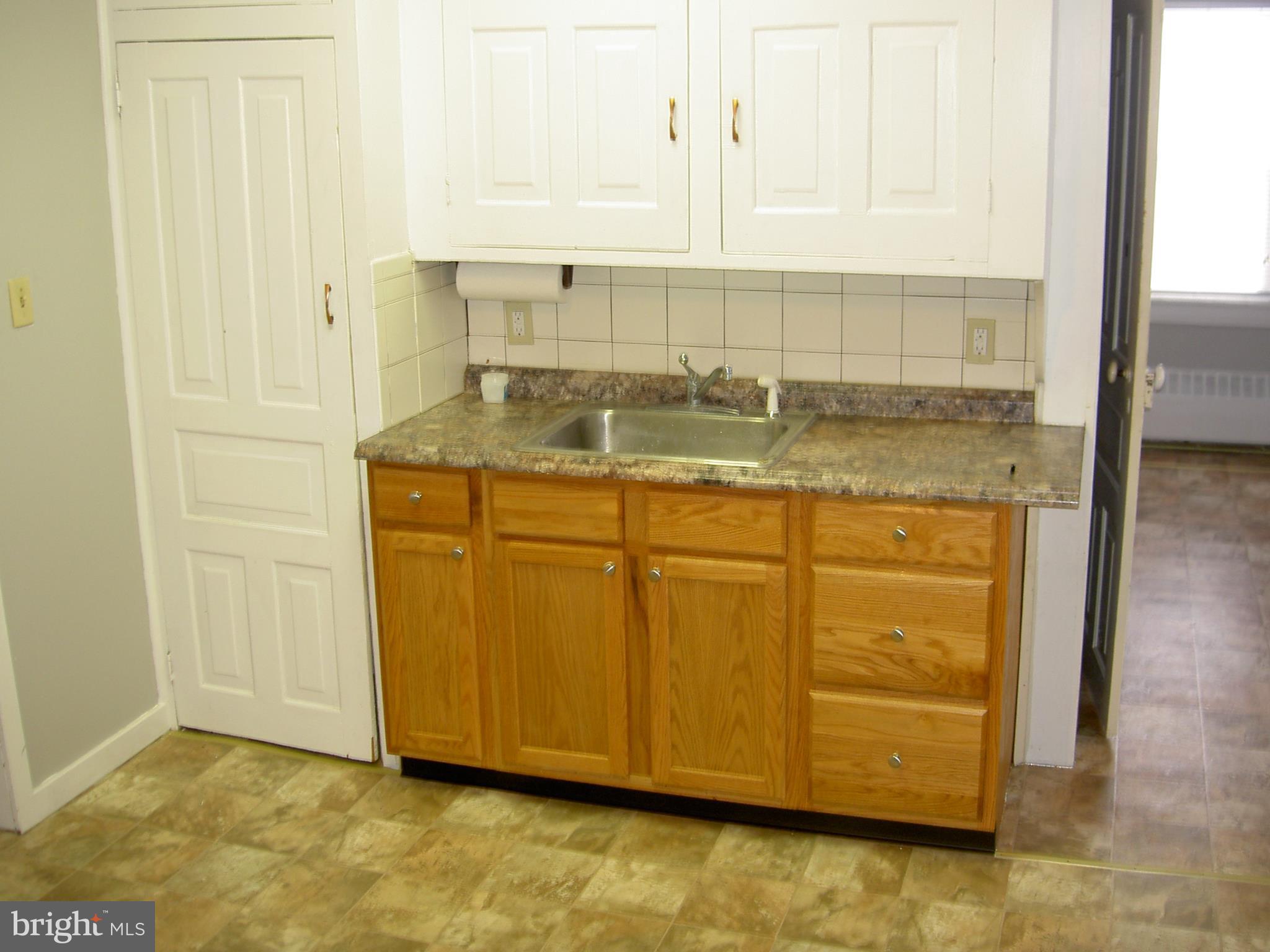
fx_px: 1431
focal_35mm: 39
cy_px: 476
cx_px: 635
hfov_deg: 47.9
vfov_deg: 36.8
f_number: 2.8
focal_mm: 8
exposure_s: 1/8
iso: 100
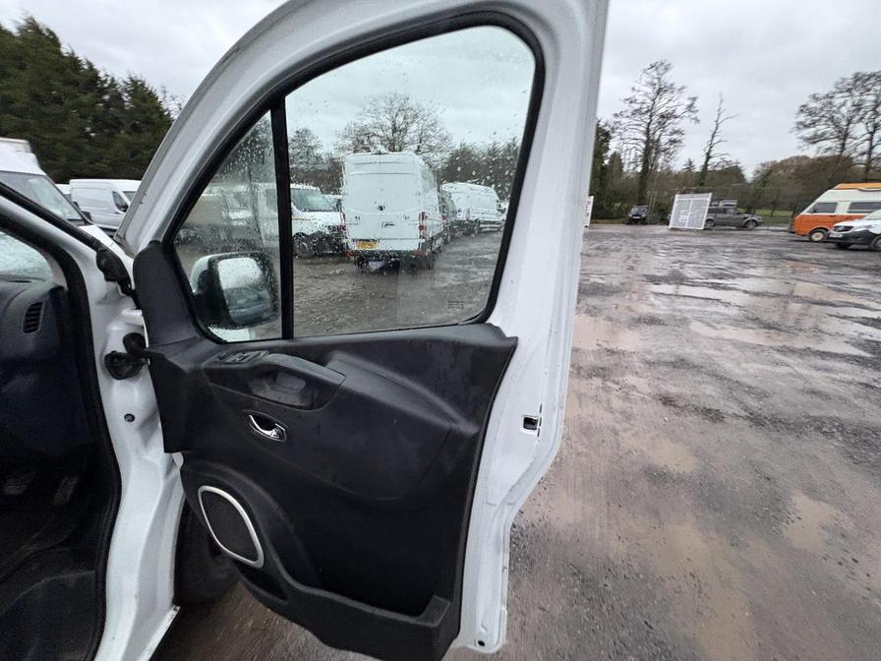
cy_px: 330
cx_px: 440
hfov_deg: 102.1
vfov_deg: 85.7
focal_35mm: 14
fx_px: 356
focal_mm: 2.22
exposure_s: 1/60
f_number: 2.2
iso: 500
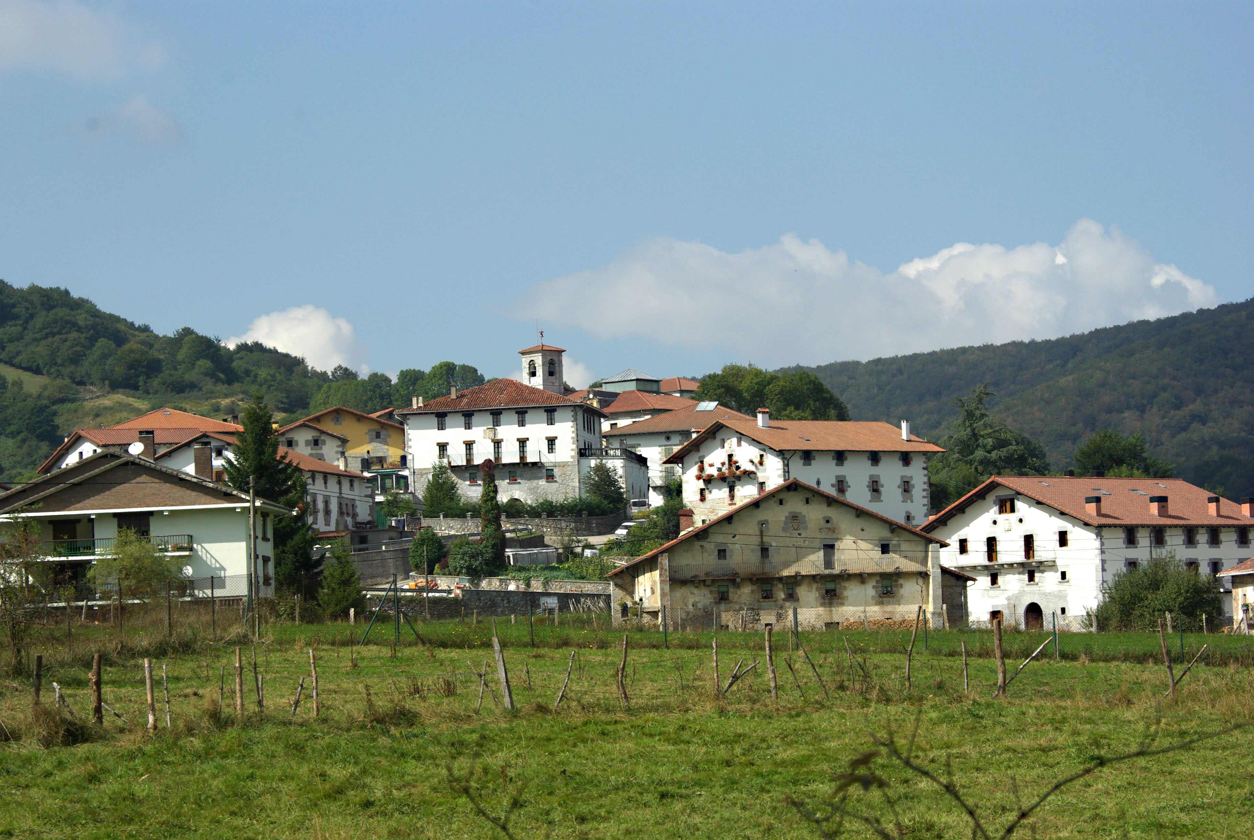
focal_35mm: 110
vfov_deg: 12.5
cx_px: 627
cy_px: 420
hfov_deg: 18.6
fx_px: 3819
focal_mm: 73
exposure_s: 1/750
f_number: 8
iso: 200
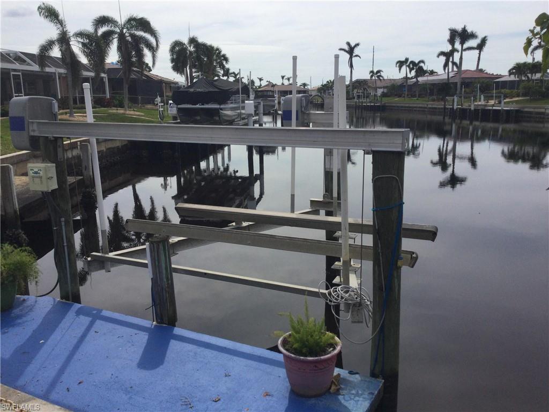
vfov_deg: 45.4
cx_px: 274
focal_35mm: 31
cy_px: 206
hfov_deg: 58.4
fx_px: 492
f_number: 2.4
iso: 25
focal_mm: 3.3
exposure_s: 1/2551
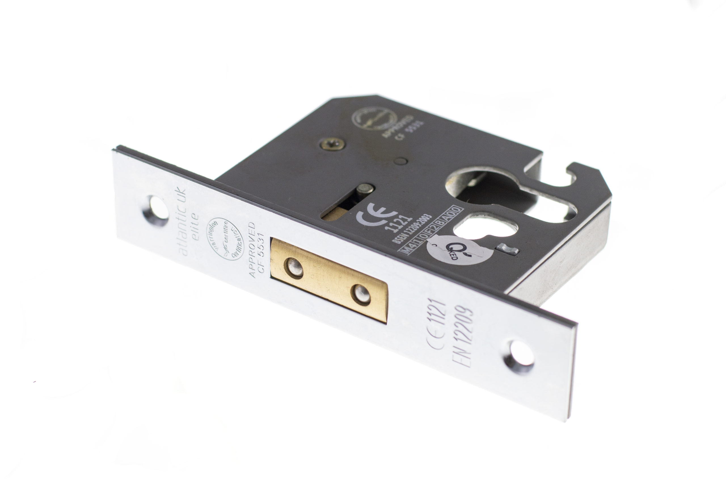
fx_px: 1511
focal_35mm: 75
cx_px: 363
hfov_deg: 27.0
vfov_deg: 18.1
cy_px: 241
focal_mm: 50
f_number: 5
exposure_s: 1/250
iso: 100
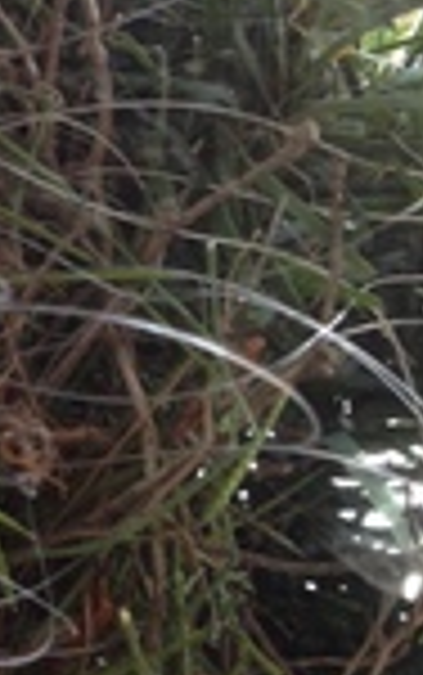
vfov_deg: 17.4
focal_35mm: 119
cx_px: -382
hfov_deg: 10.3
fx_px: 2191
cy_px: 153
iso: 64
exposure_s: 1/20
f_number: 2.4
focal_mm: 4.28
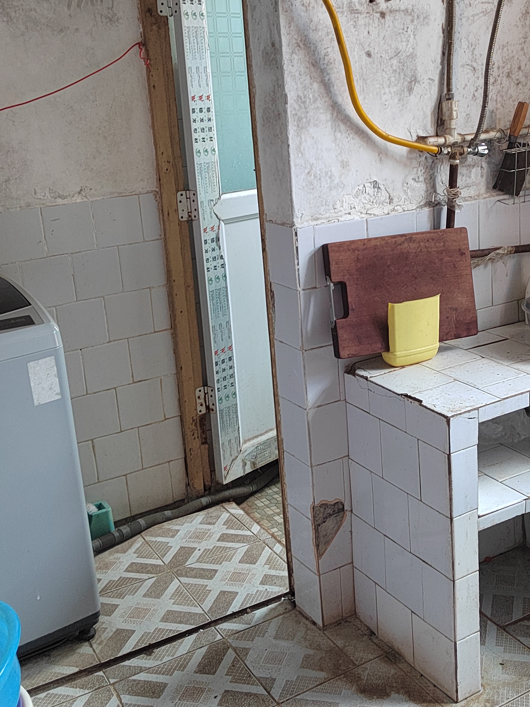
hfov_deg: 34.2
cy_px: 294
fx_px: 858
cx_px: 330
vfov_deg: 44.6
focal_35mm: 42
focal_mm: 5.52
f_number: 1.9
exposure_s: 1/50
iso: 1484
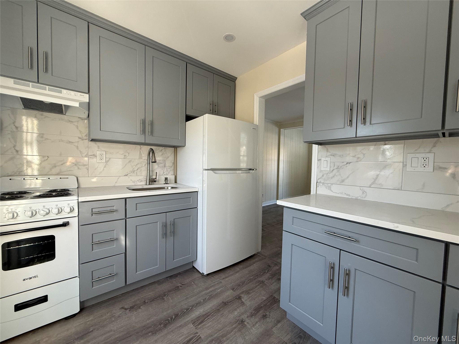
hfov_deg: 102.1
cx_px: 230
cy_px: 172
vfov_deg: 85.7
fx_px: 186
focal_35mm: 14
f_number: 2.2
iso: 125
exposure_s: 1/99
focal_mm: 2.22
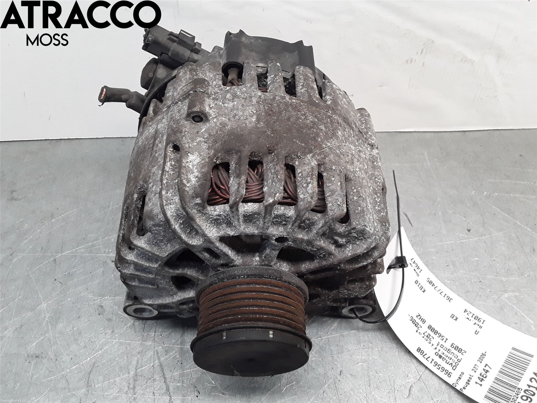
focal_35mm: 28
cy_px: 202
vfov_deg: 49.7
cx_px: 268
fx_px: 434
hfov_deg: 63.4
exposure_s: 1/100
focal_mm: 2.91
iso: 80
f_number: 1.9
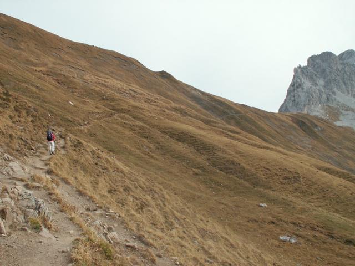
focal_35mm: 35
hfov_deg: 52.6
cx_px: 178
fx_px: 359
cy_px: 133
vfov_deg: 40.7
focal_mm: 5.86
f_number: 3.5
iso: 50
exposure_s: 1/400
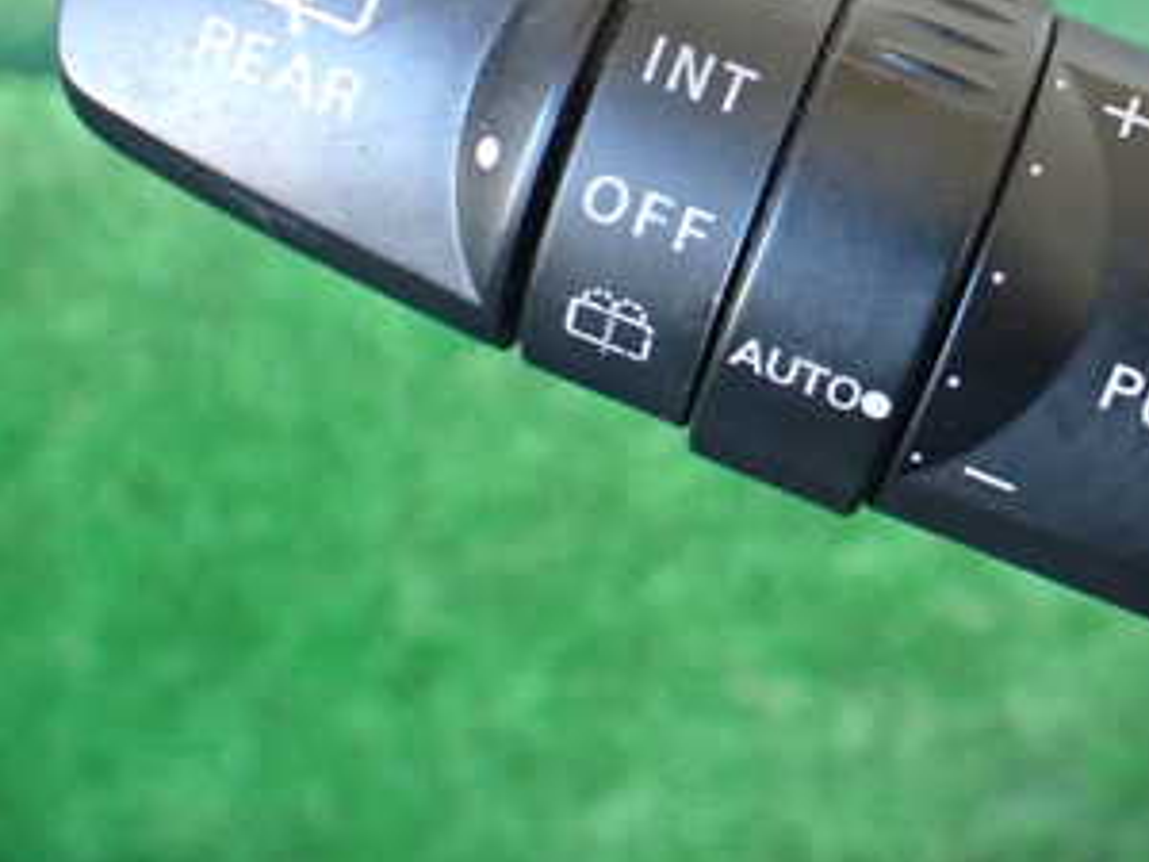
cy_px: 272
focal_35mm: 60
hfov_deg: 30.1
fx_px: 1992
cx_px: 1134
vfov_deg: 24.3
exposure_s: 1/100
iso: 800
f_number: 2.3
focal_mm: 5.4
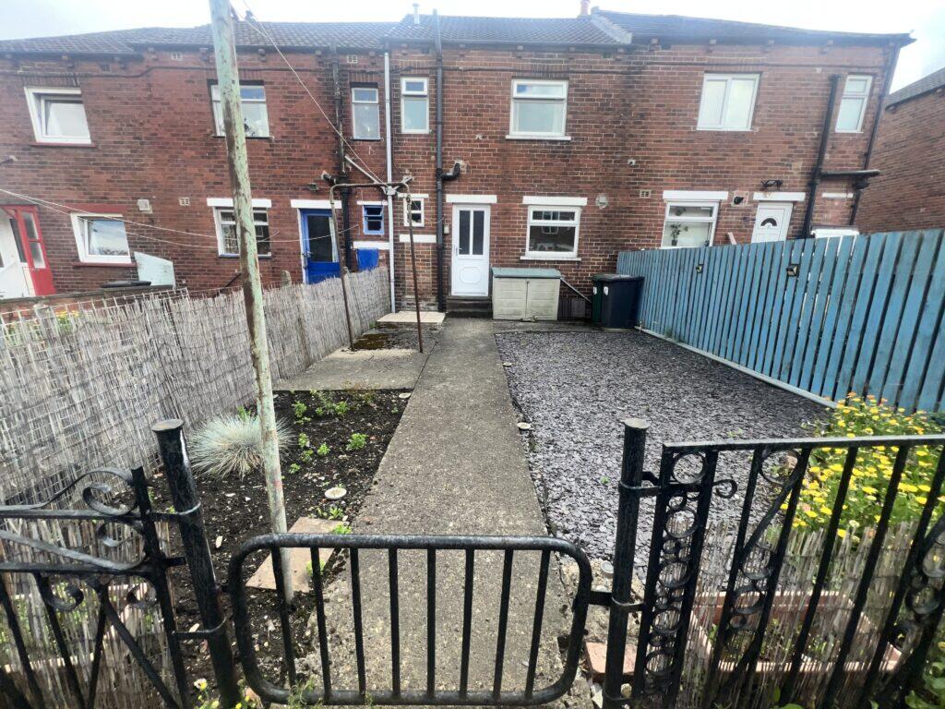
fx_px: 355
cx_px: 472
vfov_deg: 89.9
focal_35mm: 13
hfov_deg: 106.2
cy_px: 354
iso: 25
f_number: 1.8
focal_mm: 1.57
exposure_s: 1/314
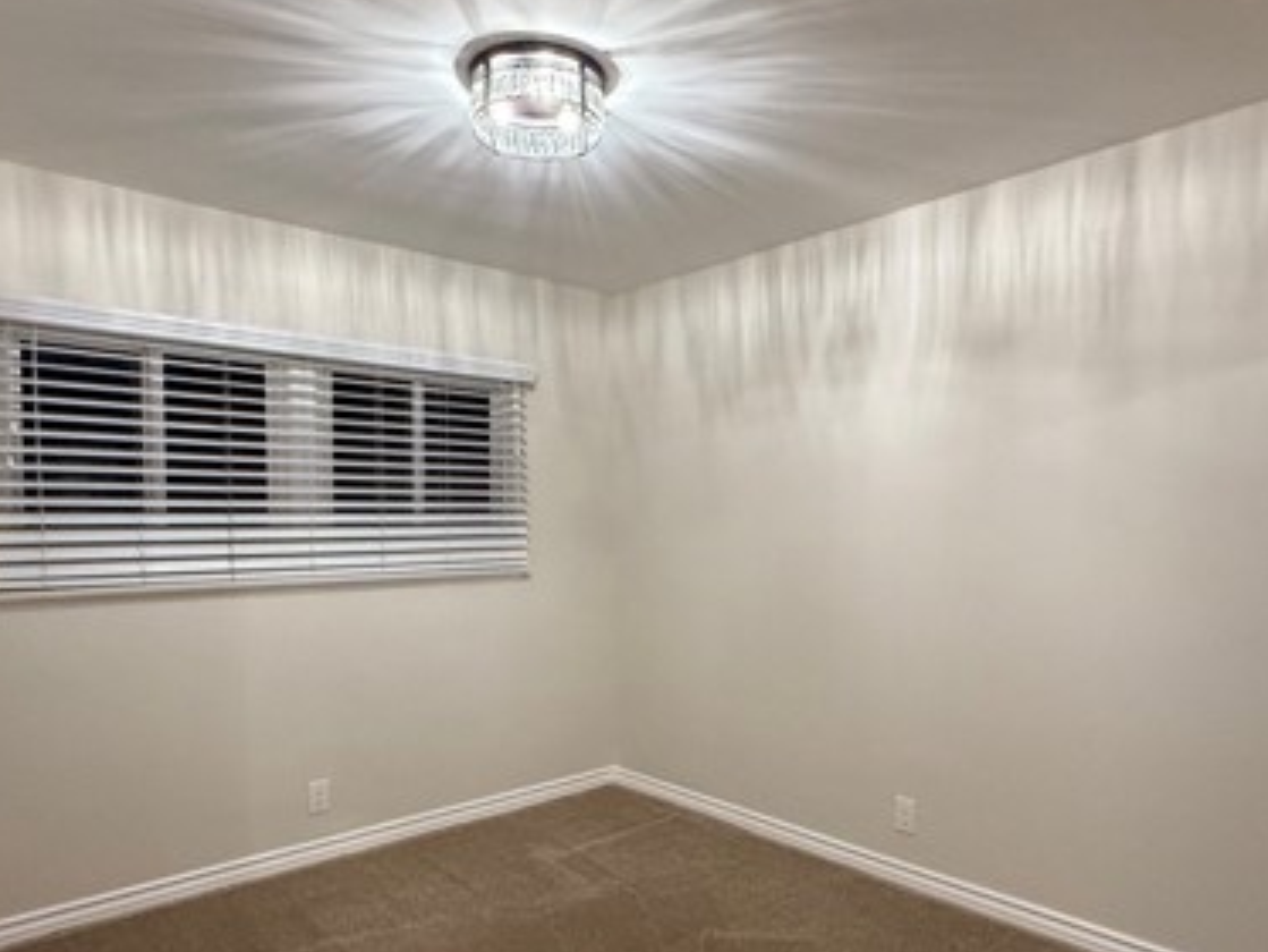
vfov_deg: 56.6
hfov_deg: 71.6
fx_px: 879
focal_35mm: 24
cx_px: 636
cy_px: 547
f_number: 2.2
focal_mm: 2.22
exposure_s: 1/60
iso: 500
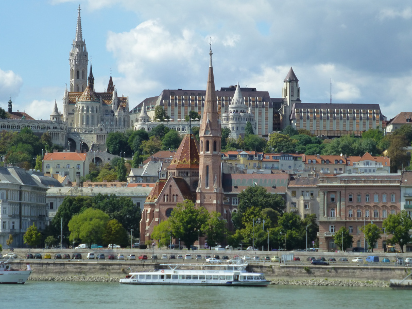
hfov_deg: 14.7
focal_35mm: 134
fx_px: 1595
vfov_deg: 11.1
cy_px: 154
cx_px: 206
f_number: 5.4
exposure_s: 1/640
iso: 160
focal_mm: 21.8
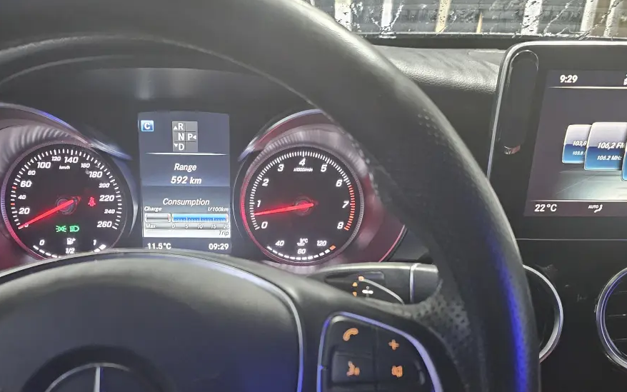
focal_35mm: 40
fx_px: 684
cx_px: 282
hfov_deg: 49.2
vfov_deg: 31.3
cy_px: 303
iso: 1250
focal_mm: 6.3
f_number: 1.7
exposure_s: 1/26.8
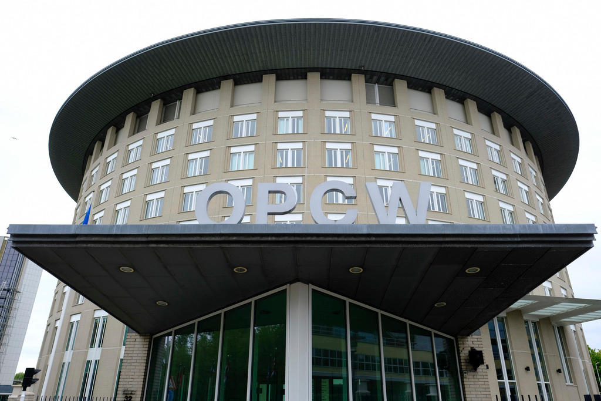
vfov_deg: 53.1
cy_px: 200
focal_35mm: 24
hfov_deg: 73.7
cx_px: 300
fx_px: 401
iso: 400
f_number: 5
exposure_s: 1/250
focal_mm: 16
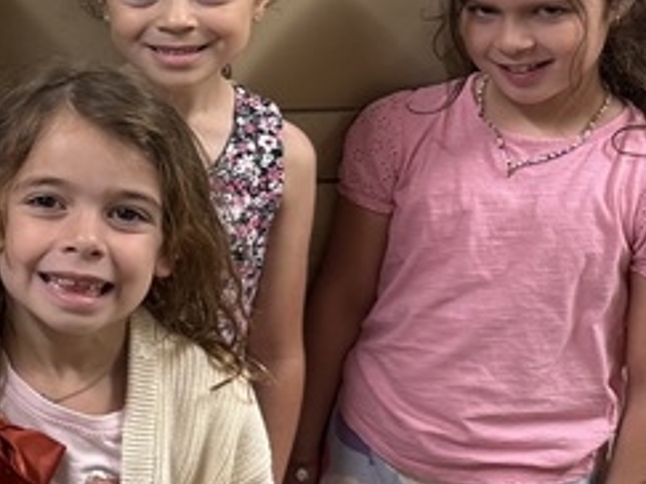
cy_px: 149
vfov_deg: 14.6
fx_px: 1884
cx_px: -494
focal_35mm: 101
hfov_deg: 16.5
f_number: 1.78
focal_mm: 6.76
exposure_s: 1/72
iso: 200
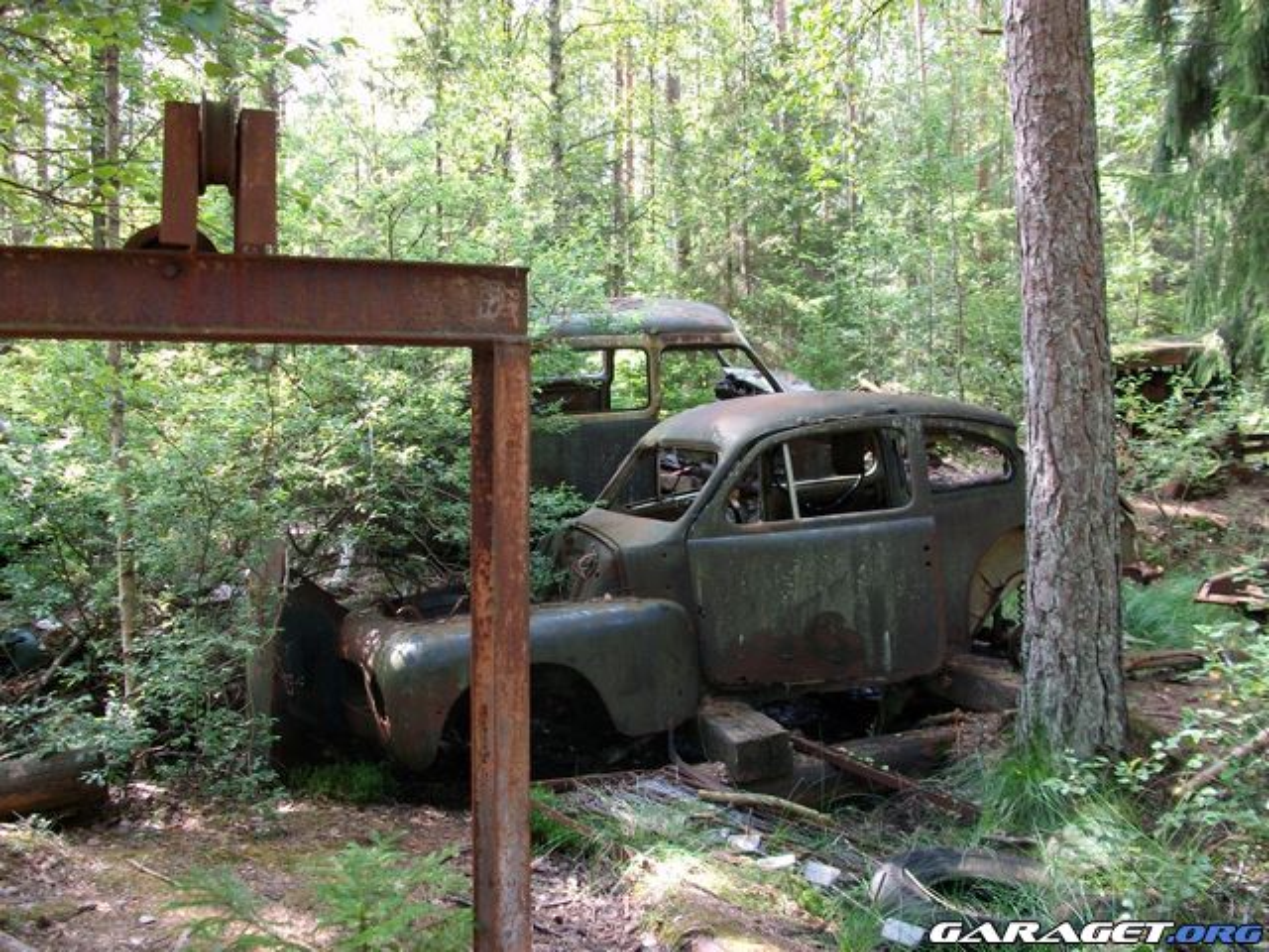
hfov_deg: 56.8
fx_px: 1173
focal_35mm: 32
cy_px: 476
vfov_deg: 44.2
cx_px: 634
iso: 97
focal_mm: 5.7
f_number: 2.9
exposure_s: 1/40
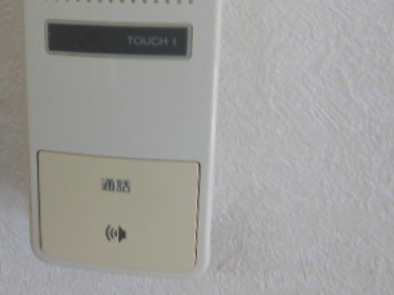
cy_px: 15
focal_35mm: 54
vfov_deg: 25.9
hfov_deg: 33.3
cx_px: 27
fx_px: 615
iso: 400
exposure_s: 1/50
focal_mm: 4.5
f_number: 3.5
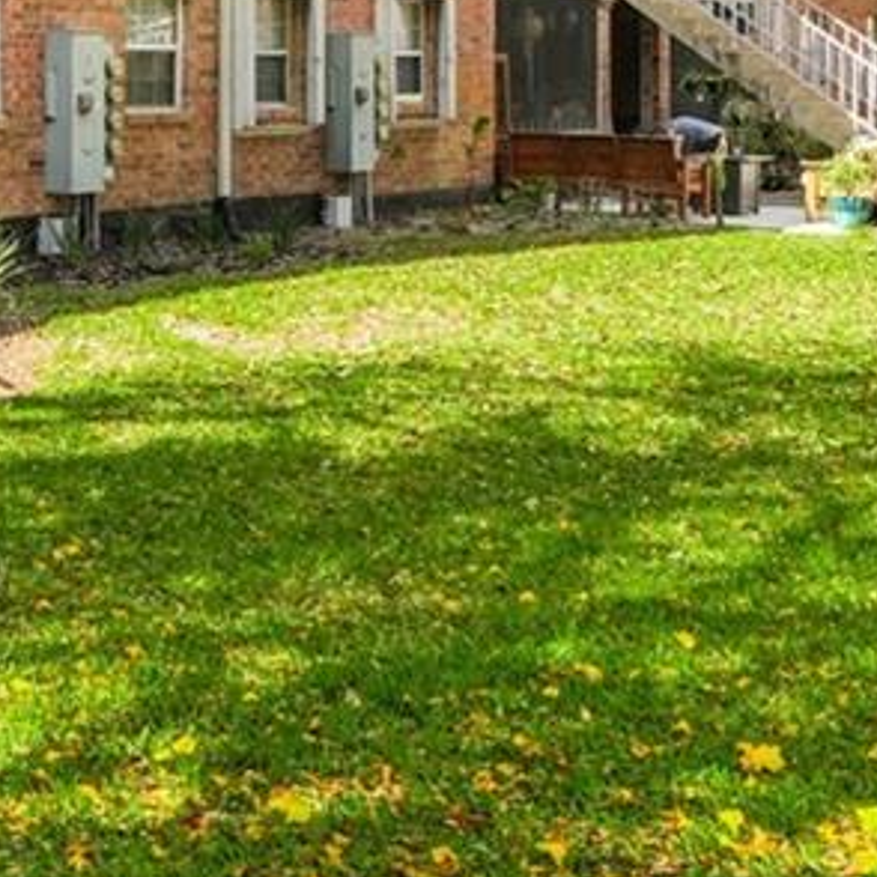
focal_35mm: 76
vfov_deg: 22.1
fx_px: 2187
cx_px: -444
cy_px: 69
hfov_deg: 19.7
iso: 250
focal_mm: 16.5
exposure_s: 1/13
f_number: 9
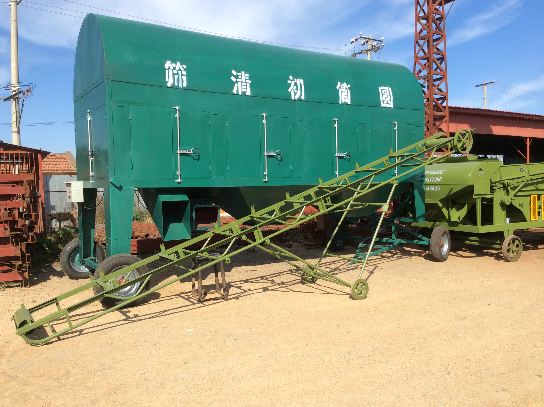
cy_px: 204
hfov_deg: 55.4
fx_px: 518
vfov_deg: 42.8
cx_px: 272
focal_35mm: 33
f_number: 2.4
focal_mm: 3.3
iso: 32
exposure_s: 1/1121
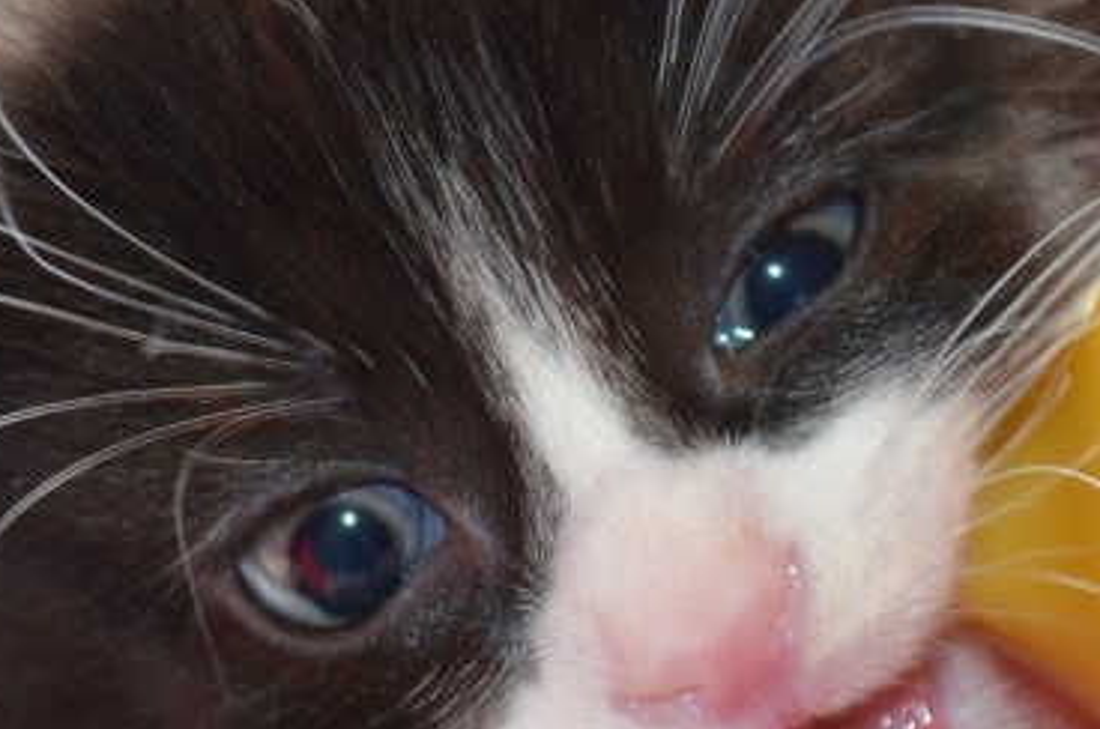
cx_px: 302
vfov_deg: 6.0
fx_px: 6924
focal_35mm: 227
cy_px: 541
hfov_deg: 9.1
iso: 1600
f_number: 5.6
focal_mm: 48
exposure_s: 1/60
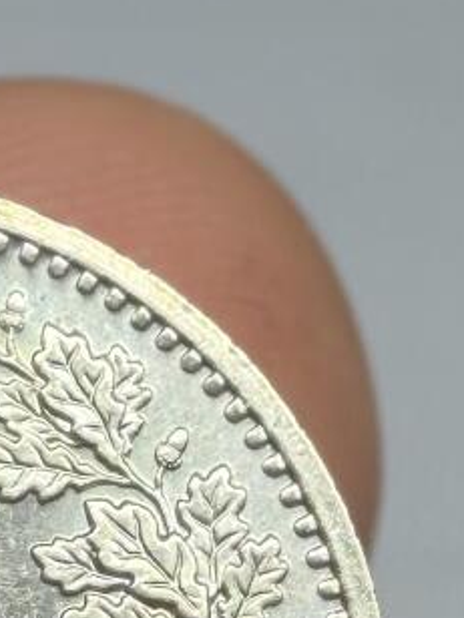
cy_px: 560
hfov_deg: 9.6
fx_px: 2717
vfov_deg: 12.9
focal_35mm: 152
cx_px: -117
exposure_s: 1/143
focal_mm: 2.22
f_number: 2.2
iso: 40
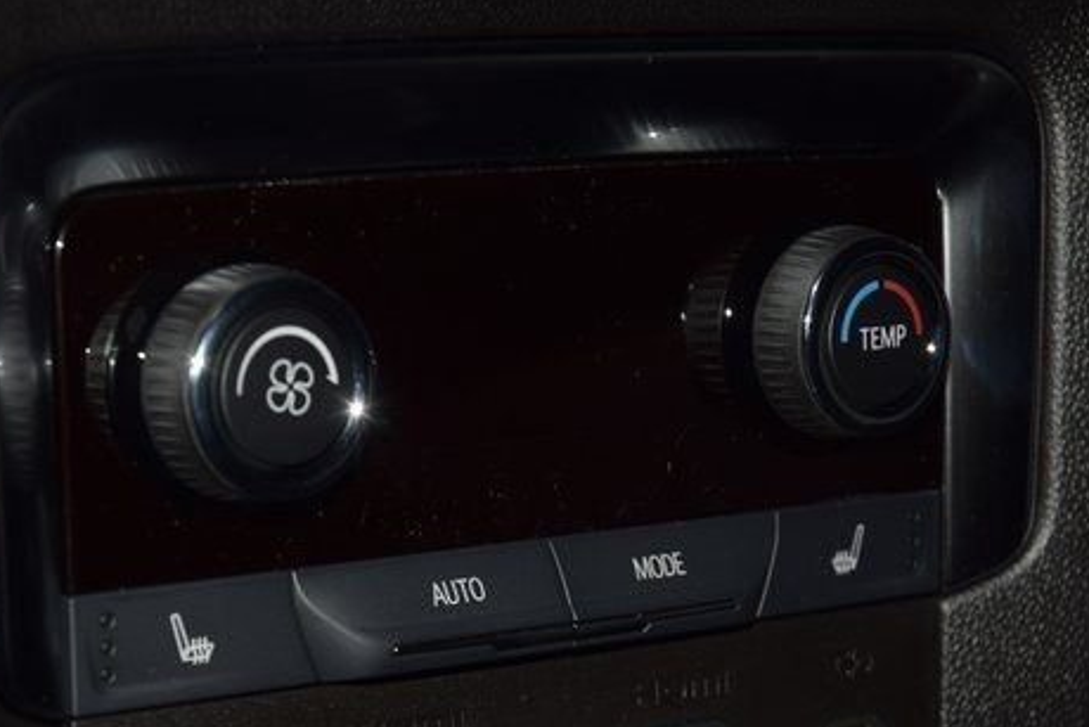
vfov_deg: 9.4
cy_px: 494
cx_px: 459
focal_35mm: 146
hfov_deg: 14.0
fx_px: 4418
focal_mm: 70
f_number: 8
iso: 100
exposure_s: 1/125
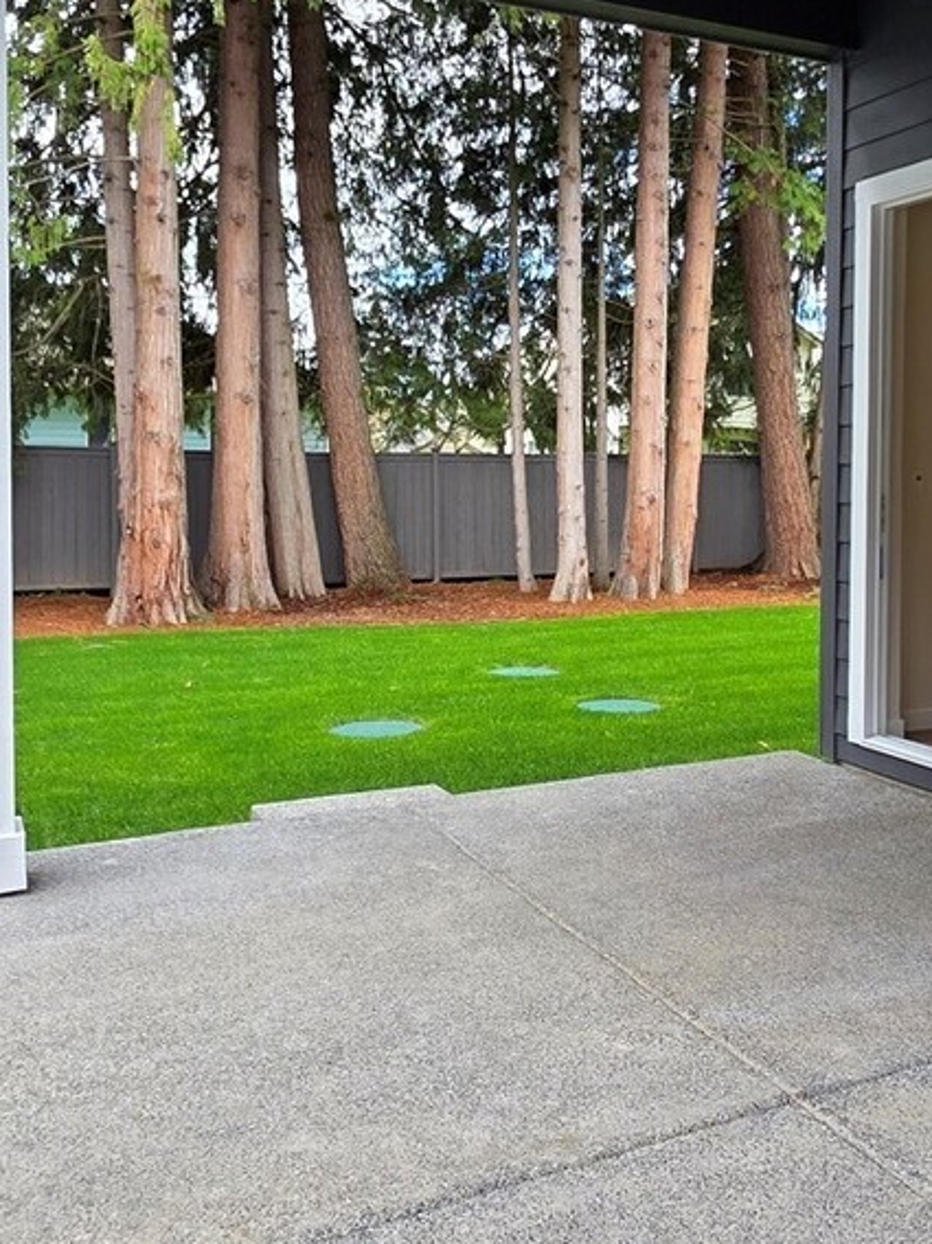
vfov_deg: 55.0
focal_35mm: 33
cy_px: 500
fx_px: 1185
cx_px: 586
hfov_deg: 42.6
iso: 50
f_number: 1.9
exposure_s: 1/120
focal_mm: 2.2
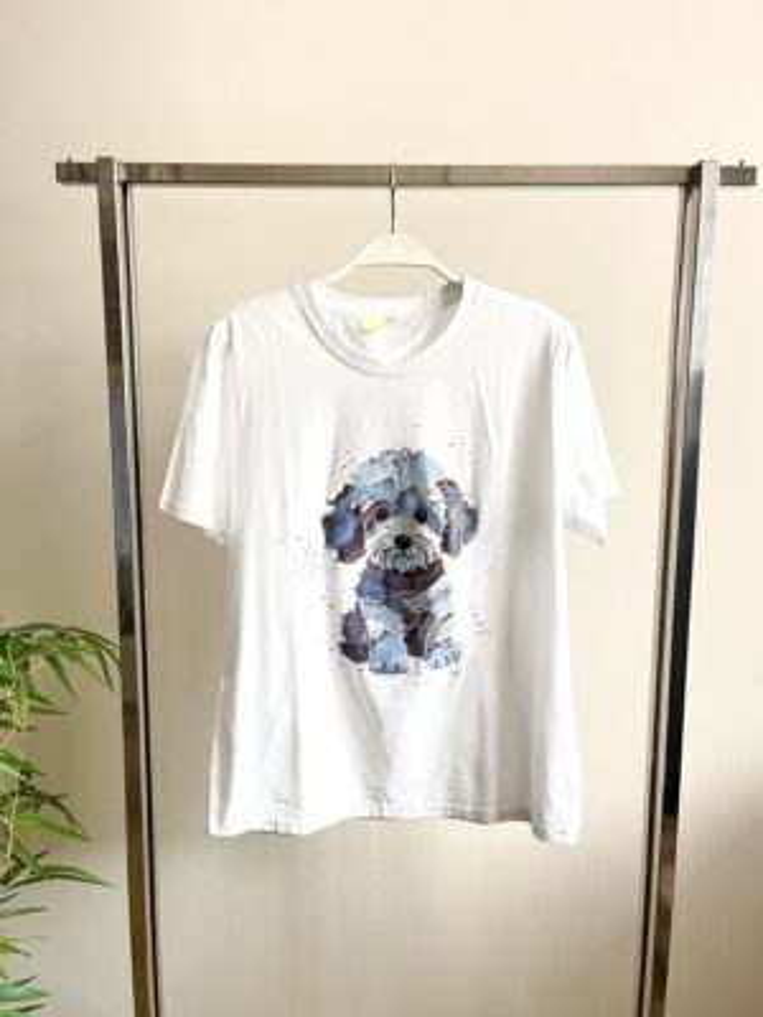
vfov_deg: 67.3
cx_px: 382
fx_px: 764
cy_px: 508
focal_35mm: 26
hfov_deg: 53.1
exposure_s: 1/60
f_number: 1.6
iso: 160
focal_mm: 5.1
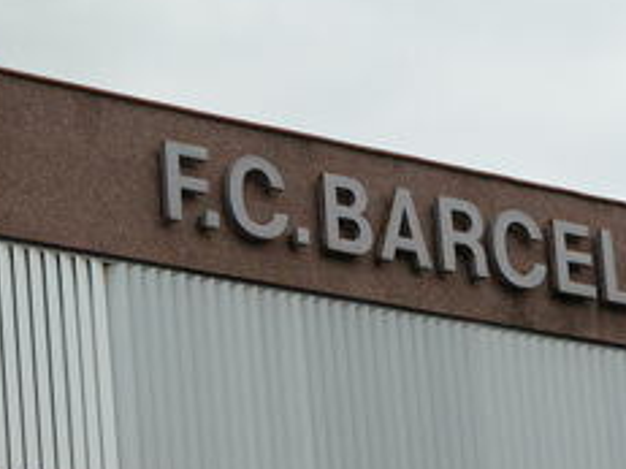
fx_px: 4266
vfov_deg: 6.3
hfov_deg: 8.4
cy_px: 344
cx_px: 458
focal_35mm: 236
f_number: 6.1
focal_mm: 34.7
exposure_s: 1/454
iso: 100
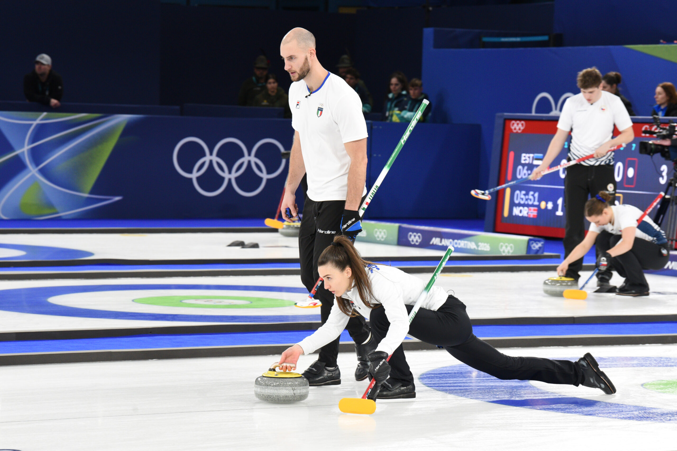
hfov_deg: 13.7
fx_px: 2821
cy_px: 226
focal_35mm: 150
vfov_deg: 9.1
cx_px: 338
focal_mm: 150
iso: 2000
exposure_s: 1/320
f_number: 8
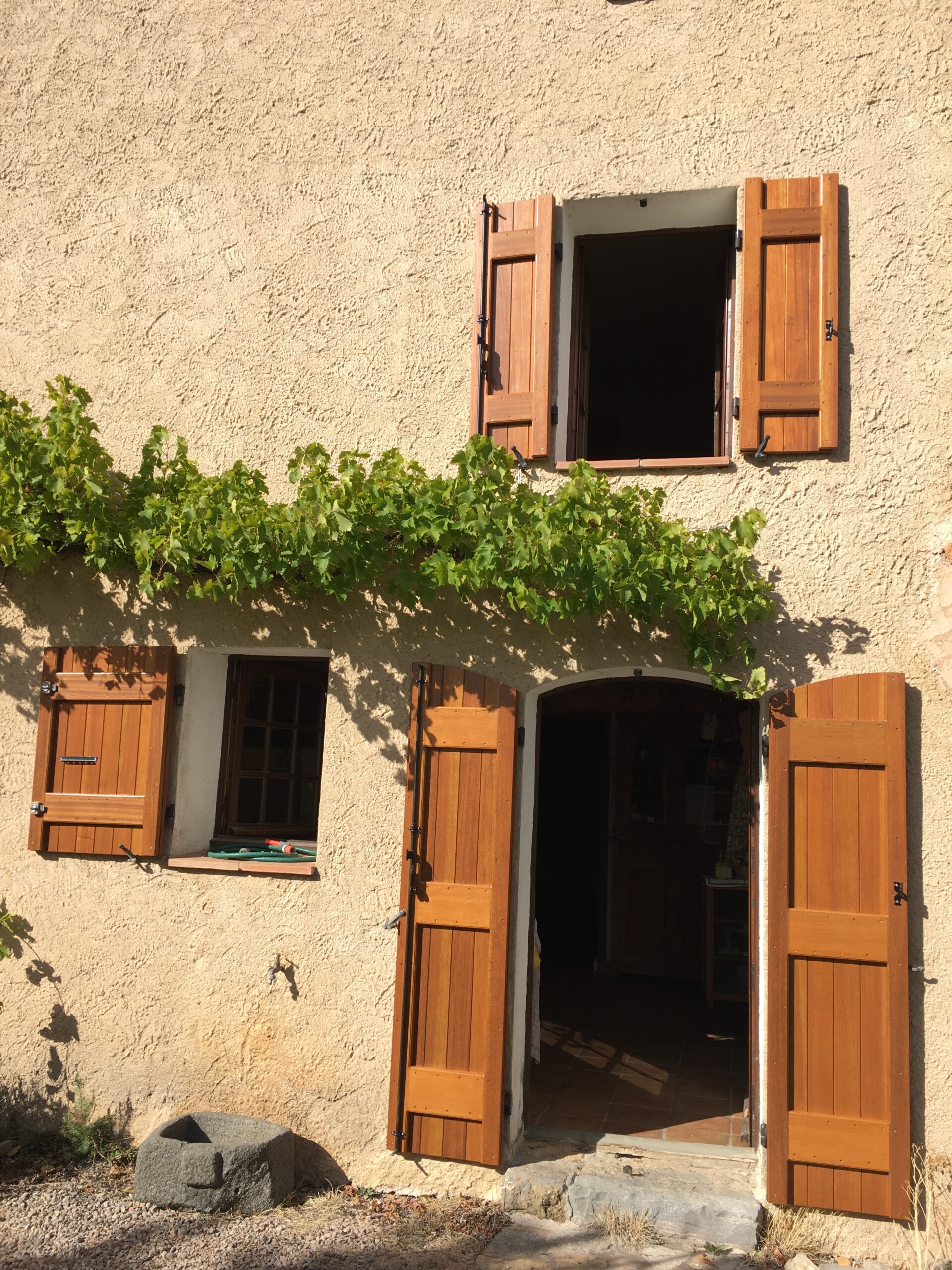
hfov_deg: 48.2
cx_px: 476
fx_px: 1063
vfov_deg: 61.7
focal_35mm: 29
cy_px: 635
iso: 25
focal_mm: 4.15
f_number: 2.2
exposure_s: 1/999
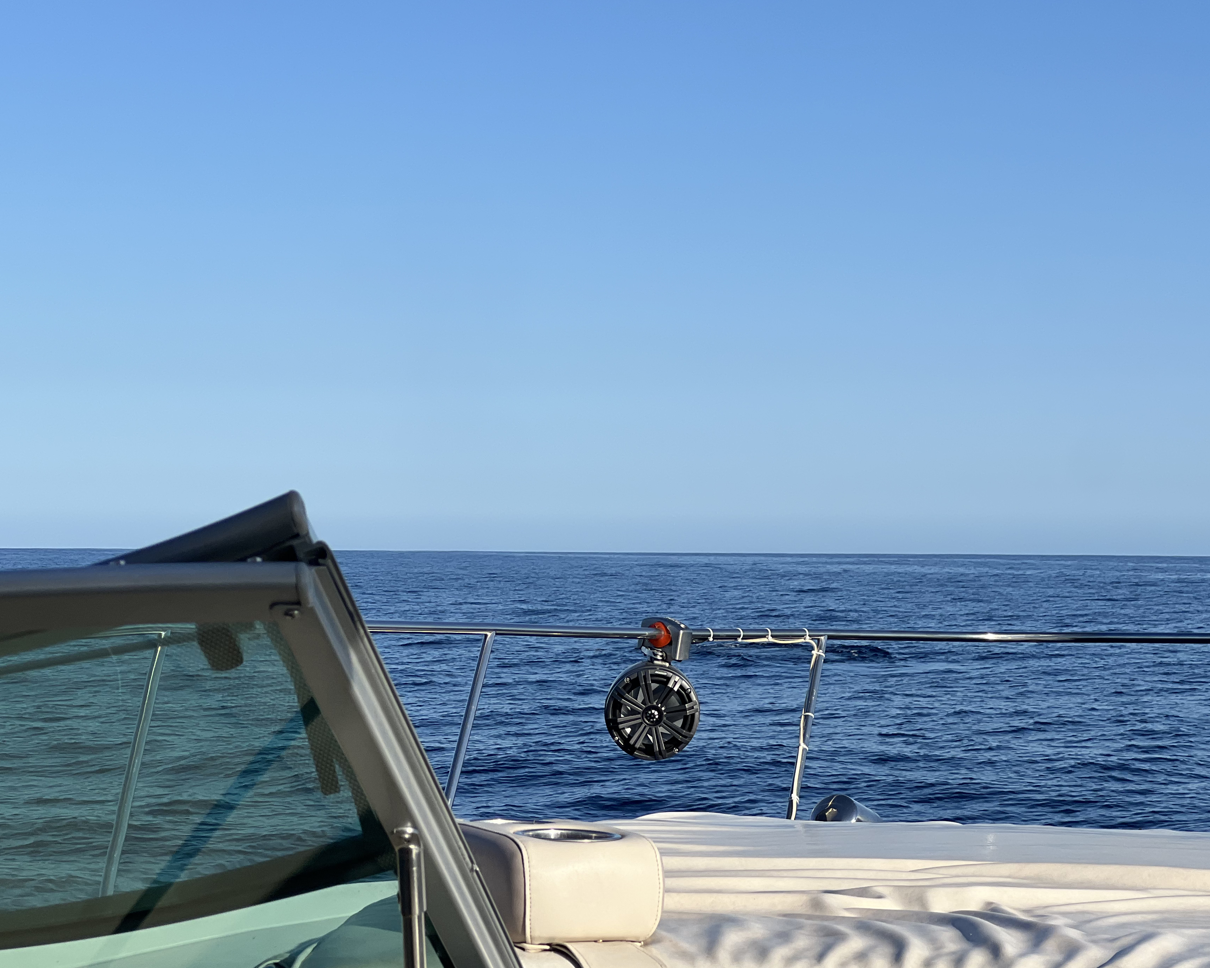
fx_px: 3151
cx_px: 577
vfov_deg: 17.5
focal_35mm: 88
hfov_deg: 21.7
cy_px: 467
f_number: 2.8
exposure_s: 1/1277
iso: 32
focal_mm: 9
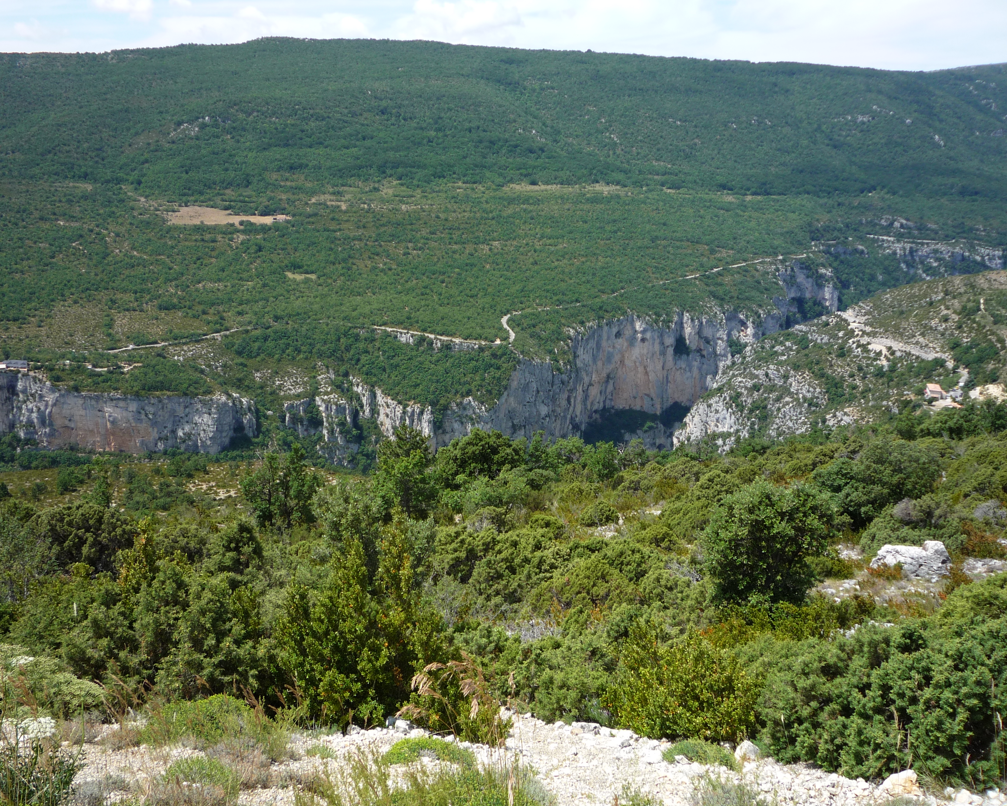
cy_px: 396
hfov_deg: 55.7
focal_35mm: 32
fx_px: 954
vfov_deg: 45.8
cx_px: 504
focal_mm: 5.2
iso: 100
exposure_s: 1/400
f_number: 4
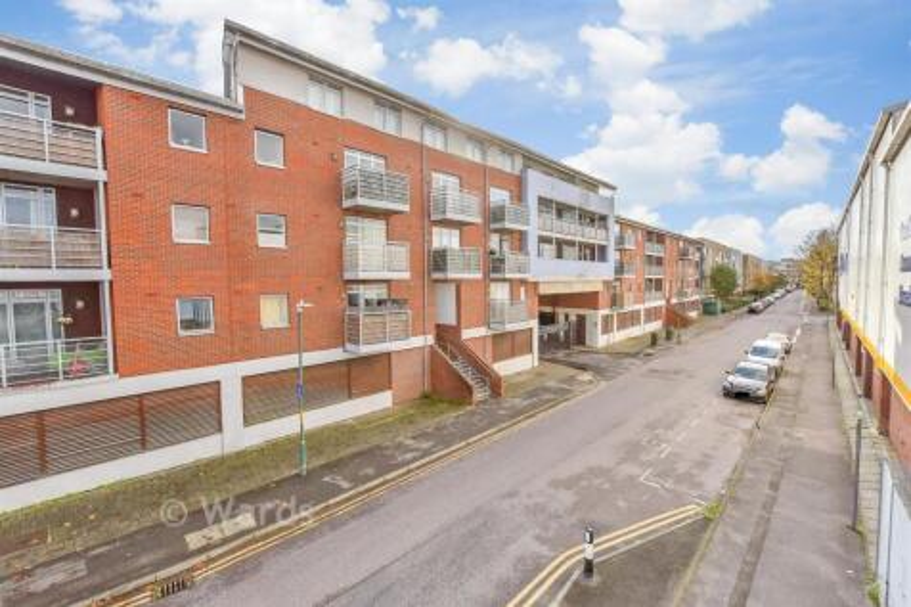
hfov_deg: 100.4
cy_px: 304
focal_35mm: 15
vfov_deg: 77.3
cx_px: 456
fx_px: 379
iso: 400
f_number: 8
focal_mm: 10
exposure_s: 1/640
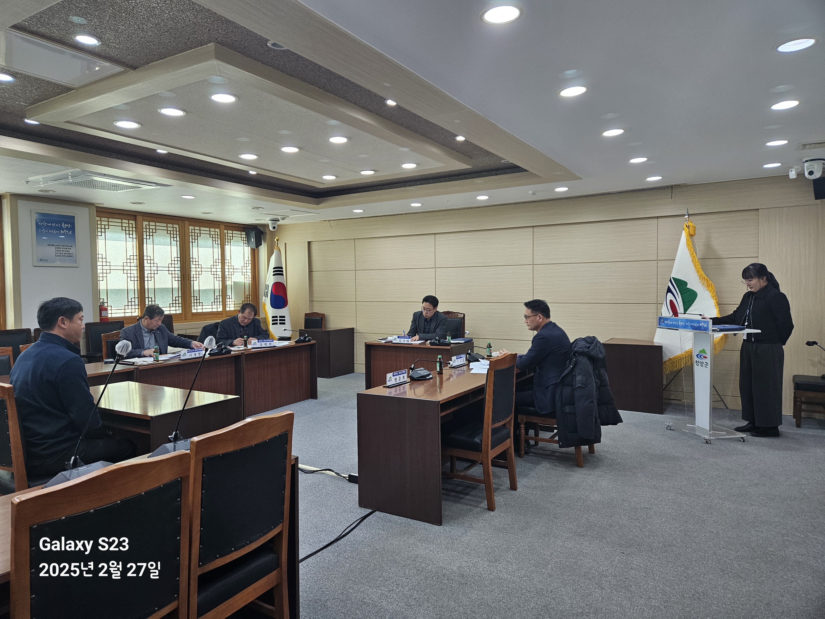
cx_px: 412
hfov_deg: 73.9
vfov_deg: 58.9
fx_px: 548
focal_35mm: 23
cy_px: 310
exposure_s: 1/120
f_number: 1.8
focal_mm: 5.4
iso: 160
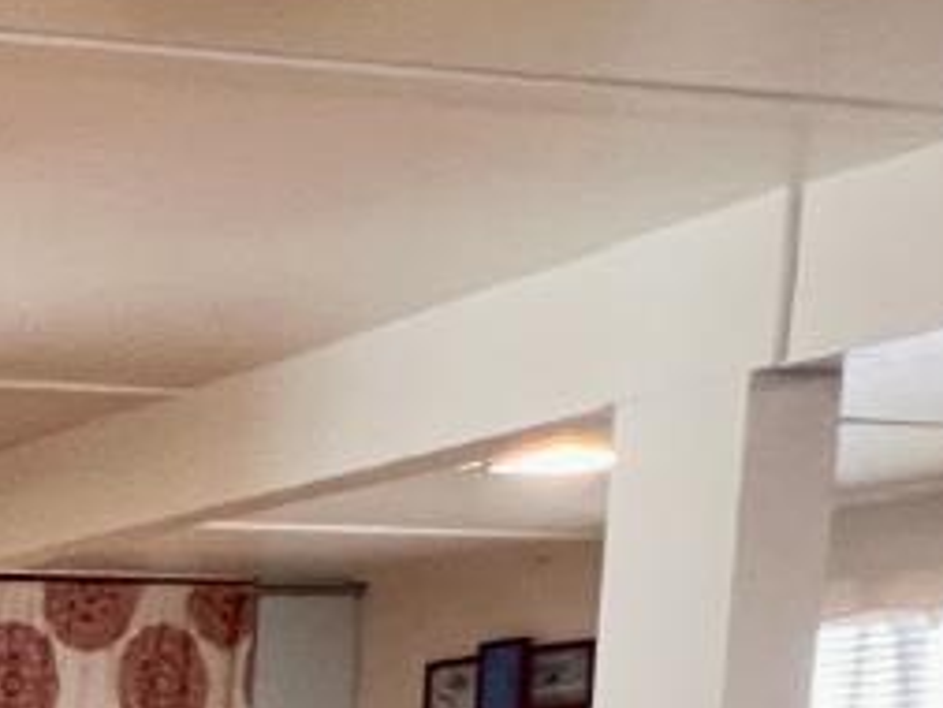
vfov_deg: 16.5
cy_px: 1205
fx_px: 2099
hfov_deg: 19.8
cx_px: -678
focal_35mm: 77
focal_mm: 1.57
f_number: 1.8
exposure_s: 1/60
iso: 500
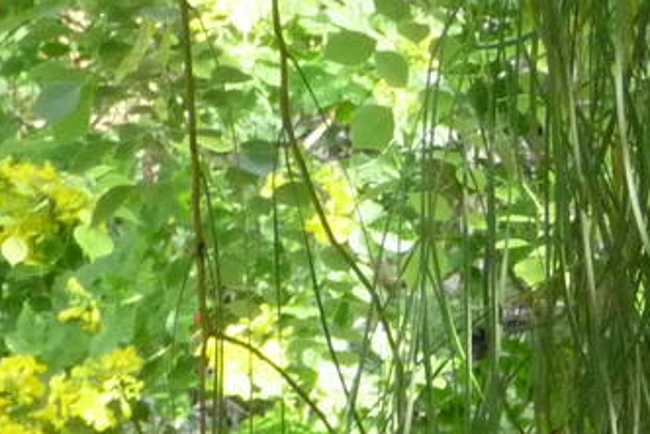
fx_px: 11583
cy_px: 983
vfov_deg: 2.1
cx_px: 644
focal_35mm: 641
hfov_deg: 3.2
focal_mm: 21.8
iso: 400
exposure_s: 1/100
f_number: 4.7
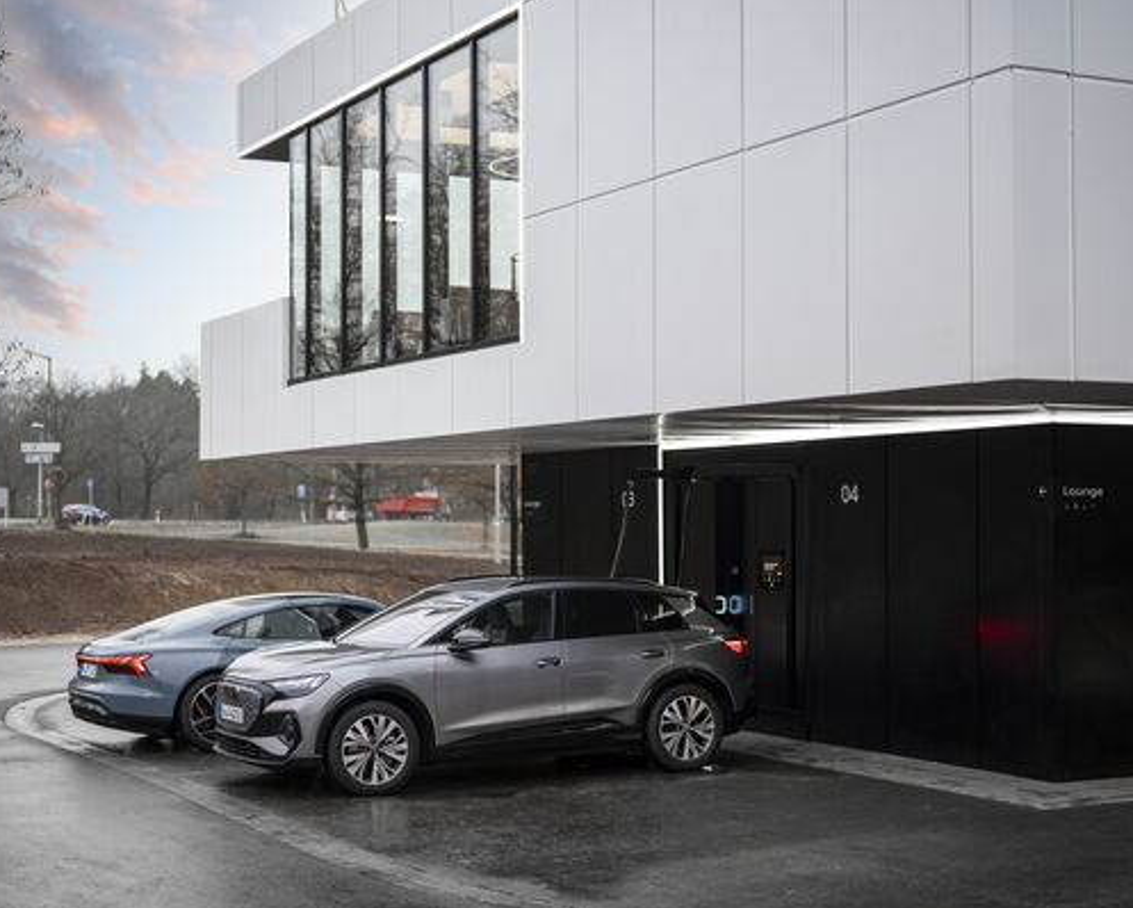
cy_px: 461
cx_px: 524
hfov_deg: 32.5
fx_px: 1946
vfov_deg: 26.2
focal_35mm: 58
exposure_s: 1/160
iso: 100
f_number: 1.4
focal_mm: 50
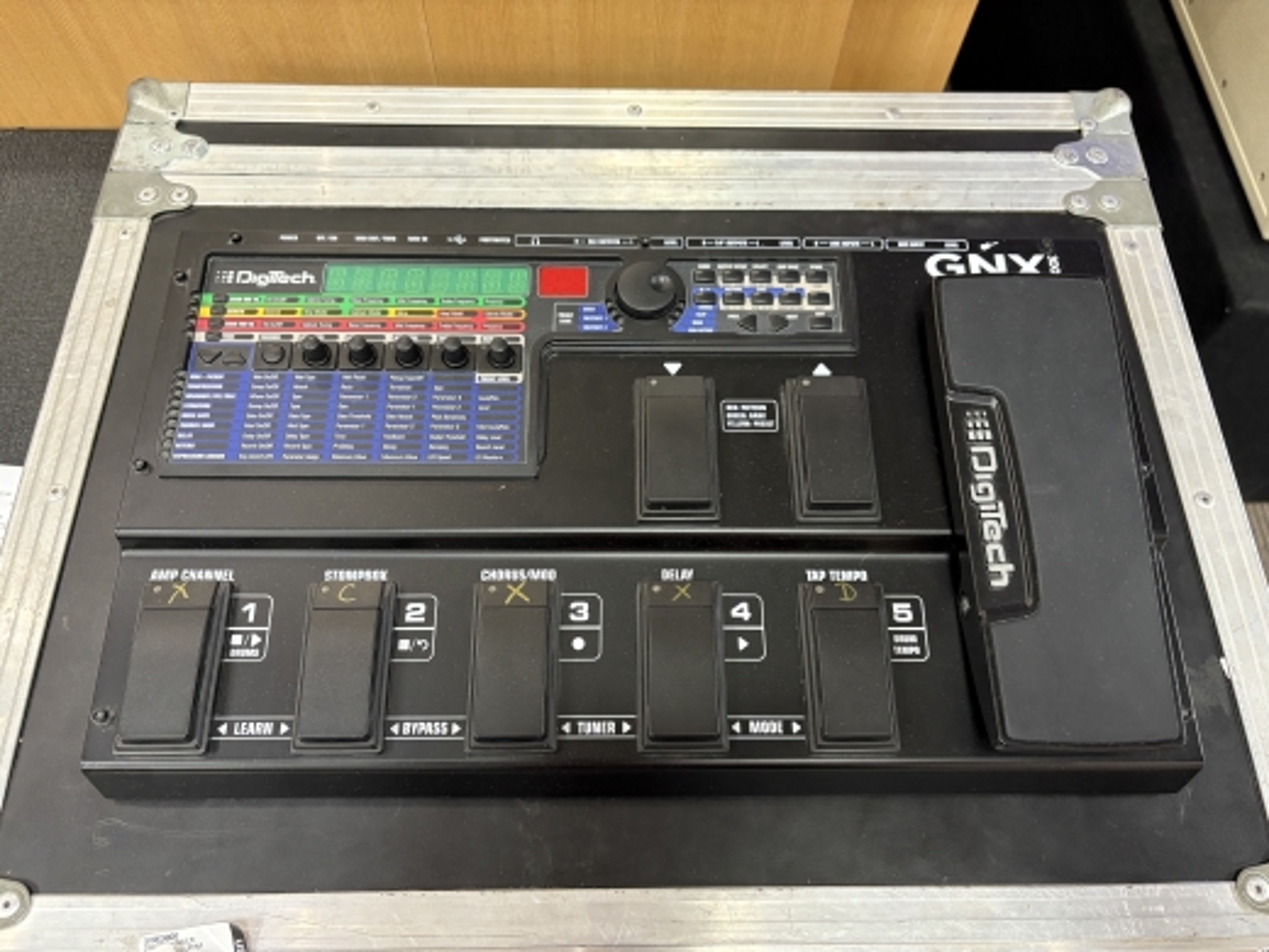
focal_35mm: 26
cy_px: 476
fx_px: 953
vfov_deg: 53.1
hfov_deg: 67.3
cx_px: 634
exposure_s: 1/60
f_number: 1.6
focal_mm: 5.96
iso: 320
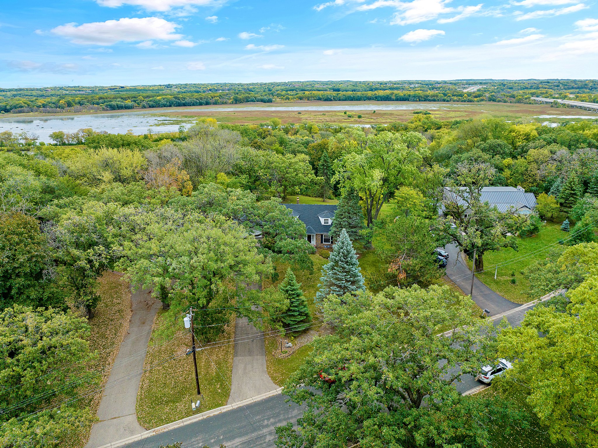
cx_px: 299
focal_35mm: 24
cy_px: 224
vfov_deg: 56.8
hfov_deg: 71.6
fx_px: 414
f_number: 2.8
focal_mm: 12.29
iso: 350
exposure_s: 1/1250
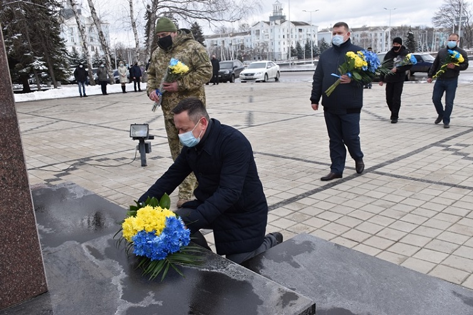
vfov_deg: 40.0
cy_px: 158
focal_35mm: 33
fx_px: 433
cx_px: 236
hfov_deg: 57.2
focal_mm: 22
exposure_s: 1/250
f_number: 8
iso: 200
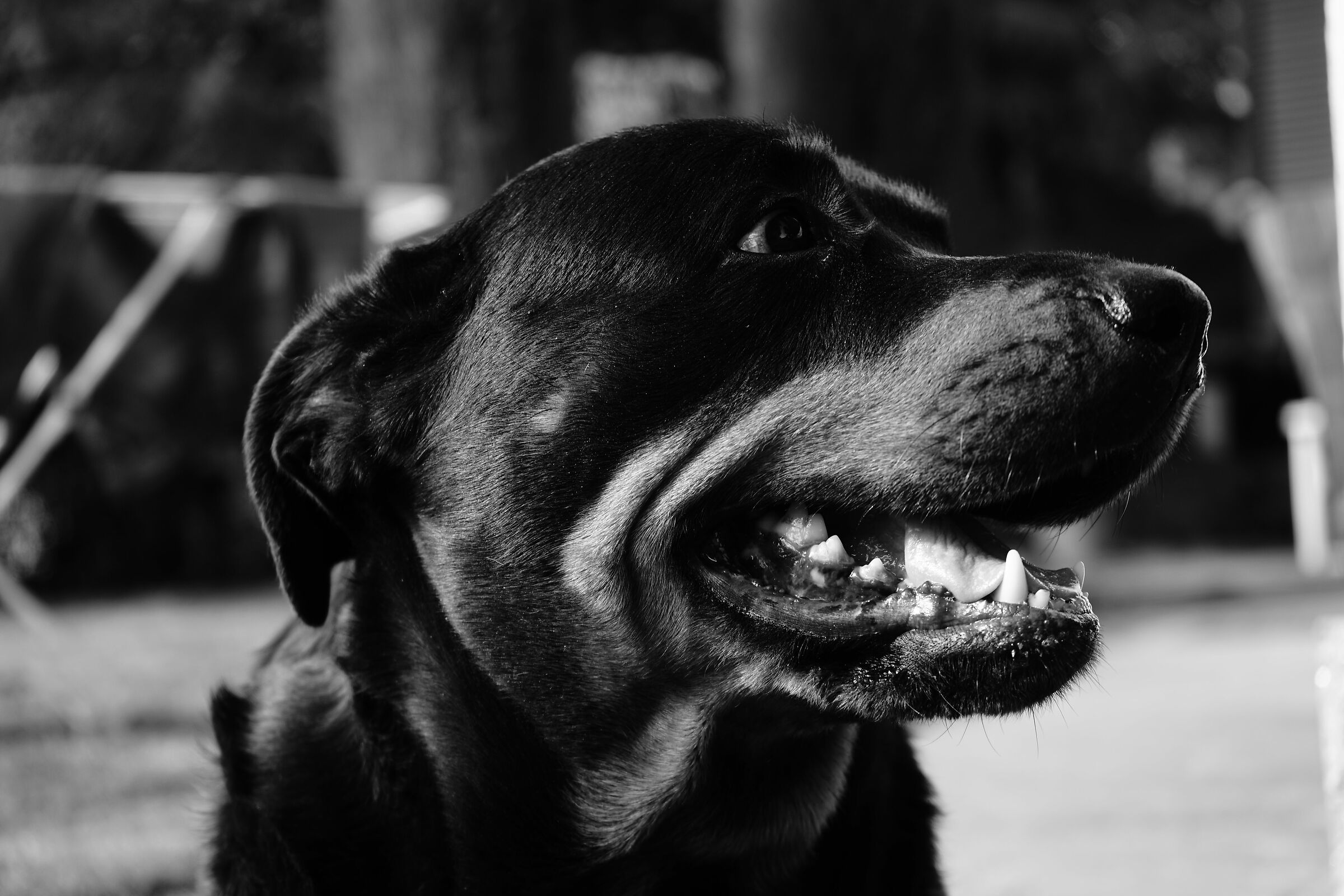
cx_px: 672
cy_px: 448
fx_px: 2314
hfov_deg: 32.4
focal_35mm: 62
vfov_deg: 21.9
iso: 100
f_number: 5.6
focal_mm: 62
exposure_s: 1/100
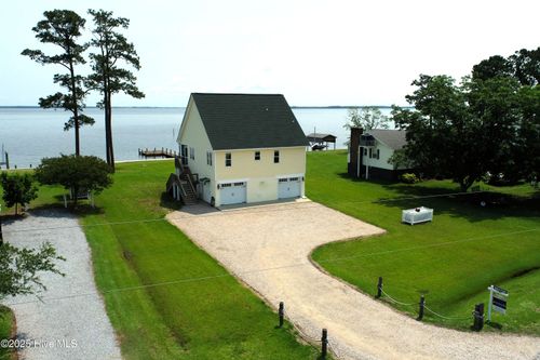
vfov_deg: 53.1
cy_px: 180
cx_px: 270
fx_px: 360
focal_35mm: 24
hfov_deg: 73.8
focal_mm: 8.8
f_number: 6.3
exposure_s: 1/800
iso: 100
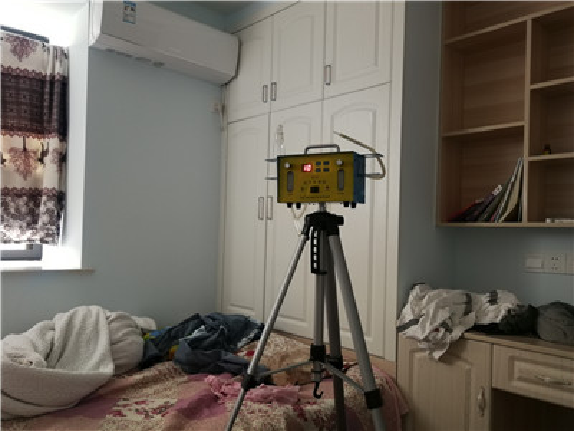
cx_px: 287
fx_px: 448
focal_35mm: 27
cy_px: 216
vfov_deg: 51.4
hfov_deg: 65.3
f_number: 2.2
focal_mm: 3.95
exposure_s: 1/33.3
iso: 400
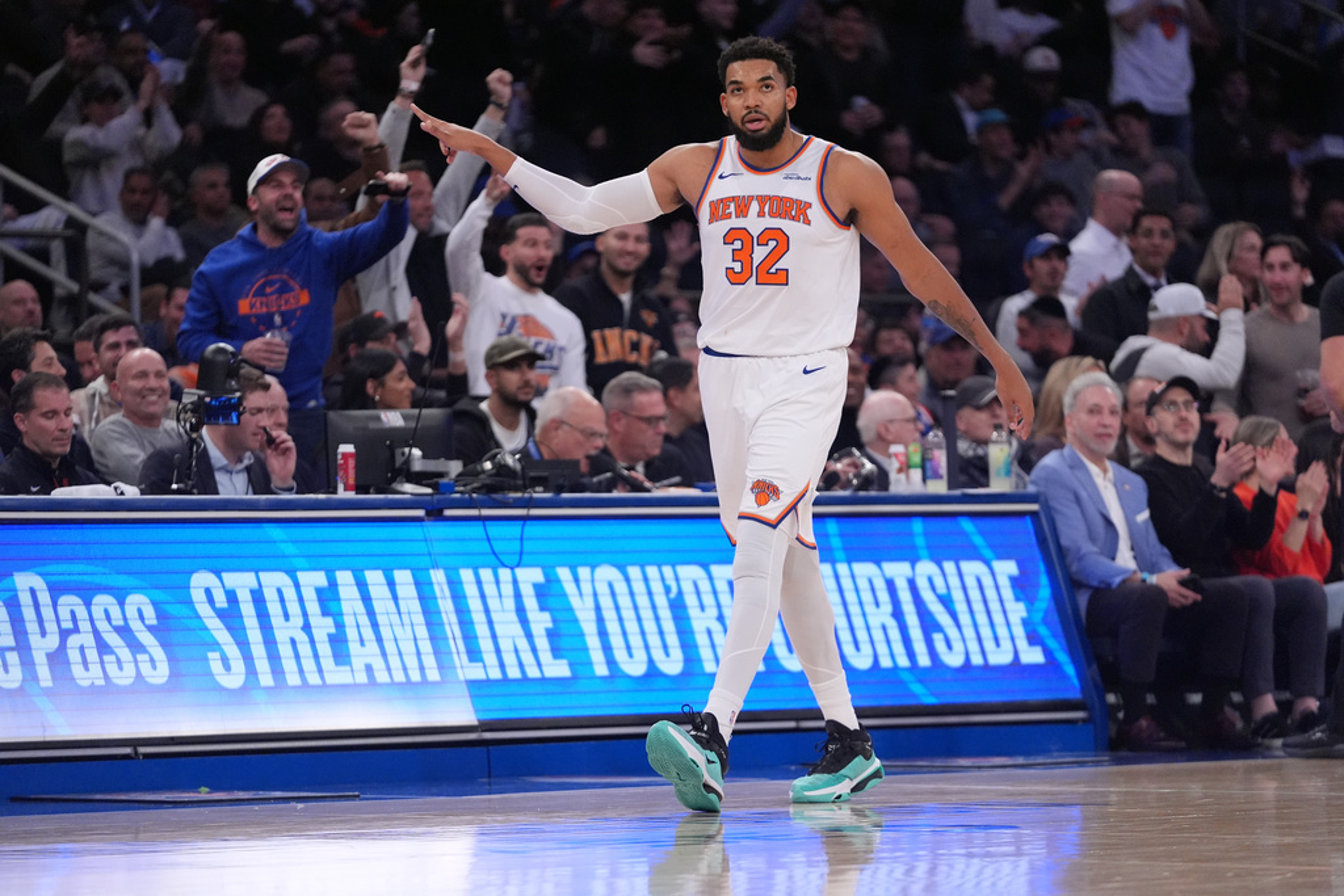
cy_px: 448
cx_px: 672
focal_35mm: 200
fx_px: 7467
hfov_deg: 10.3
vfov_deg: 6.9
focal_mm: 200
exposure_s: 1/2000
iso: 5000
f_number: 2.8
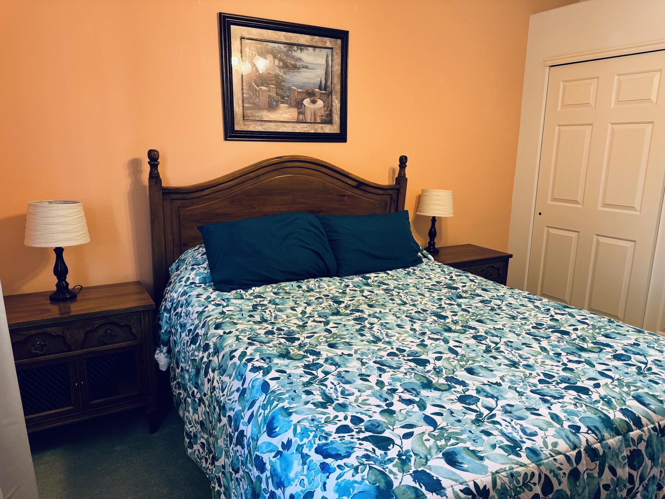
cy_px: 250
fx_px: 461
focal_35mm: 24
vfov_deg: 56.8
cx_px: 332
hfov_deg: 71.6
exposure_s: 1/60
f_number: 1.78
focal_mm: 6.76
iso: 125
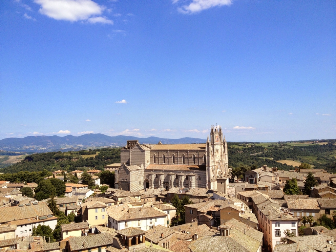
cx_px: 168
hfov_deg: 52.6
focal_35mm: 35
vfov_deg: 40.7
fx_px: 340
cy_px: 126
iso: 50
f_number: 2.4
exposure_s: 1/1783
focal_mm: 4.28
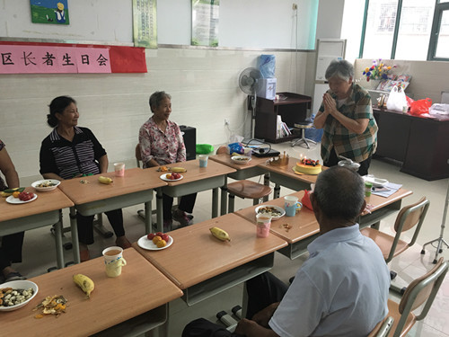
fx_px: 376
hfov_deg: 61.7
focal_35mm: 29
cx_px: 224
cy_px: 168
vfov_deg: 48.2
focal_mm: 4.15
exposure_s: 1/33
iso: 40
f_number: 2.2
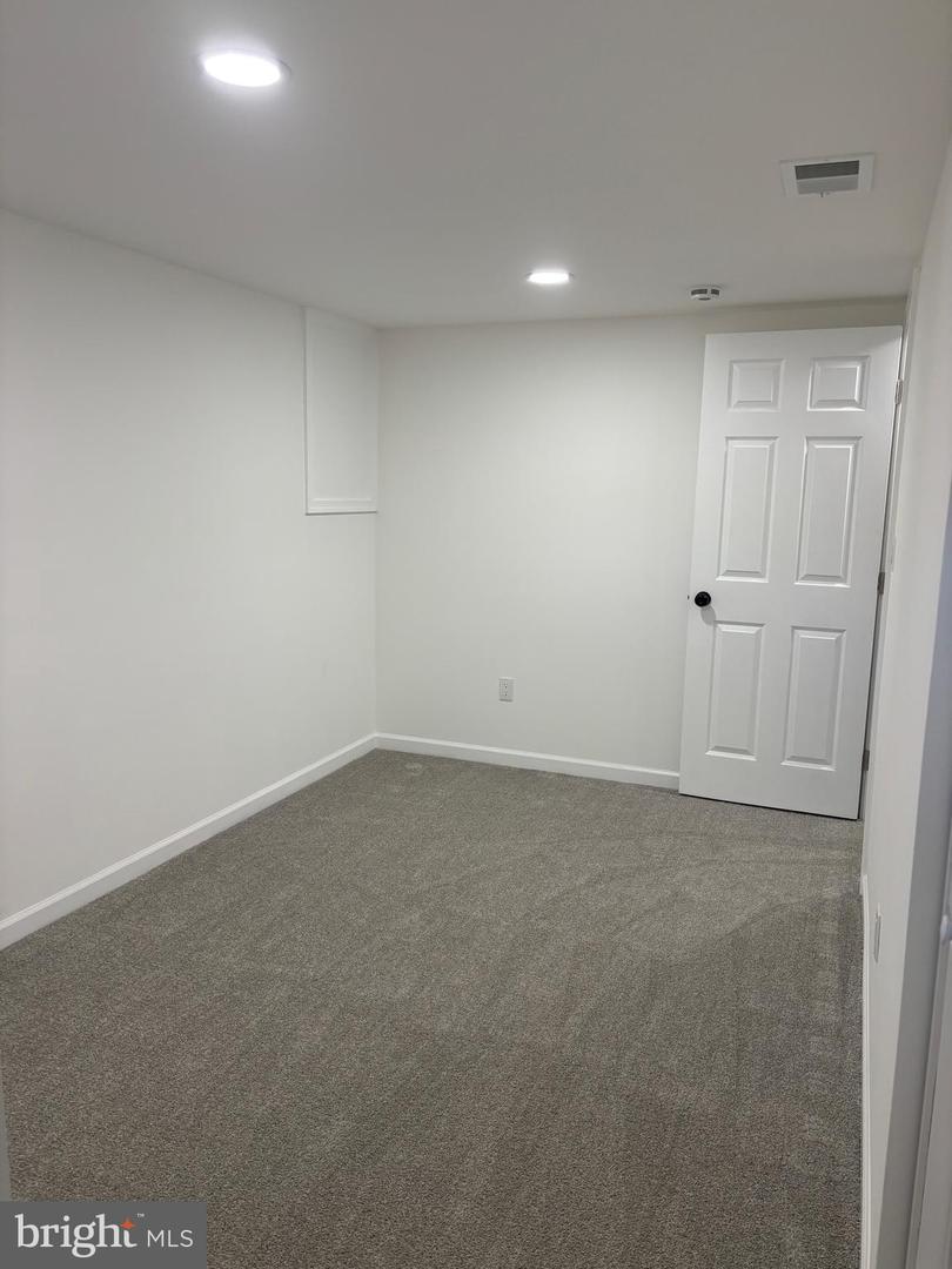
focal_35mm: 26
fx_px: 953
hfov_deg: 53.1
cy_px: 634
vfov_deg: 67.3
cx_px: 476
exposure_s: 1/120
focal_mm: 5.96
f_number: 1.6
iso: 125
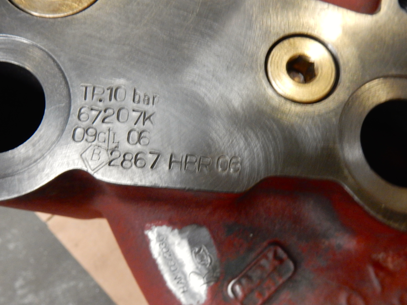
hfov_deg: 60.0
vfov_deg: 46.8
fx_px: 353
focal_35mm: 30
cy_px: 152
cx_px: 204
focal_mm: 5.4
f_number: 4
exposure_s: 1/8
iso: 560
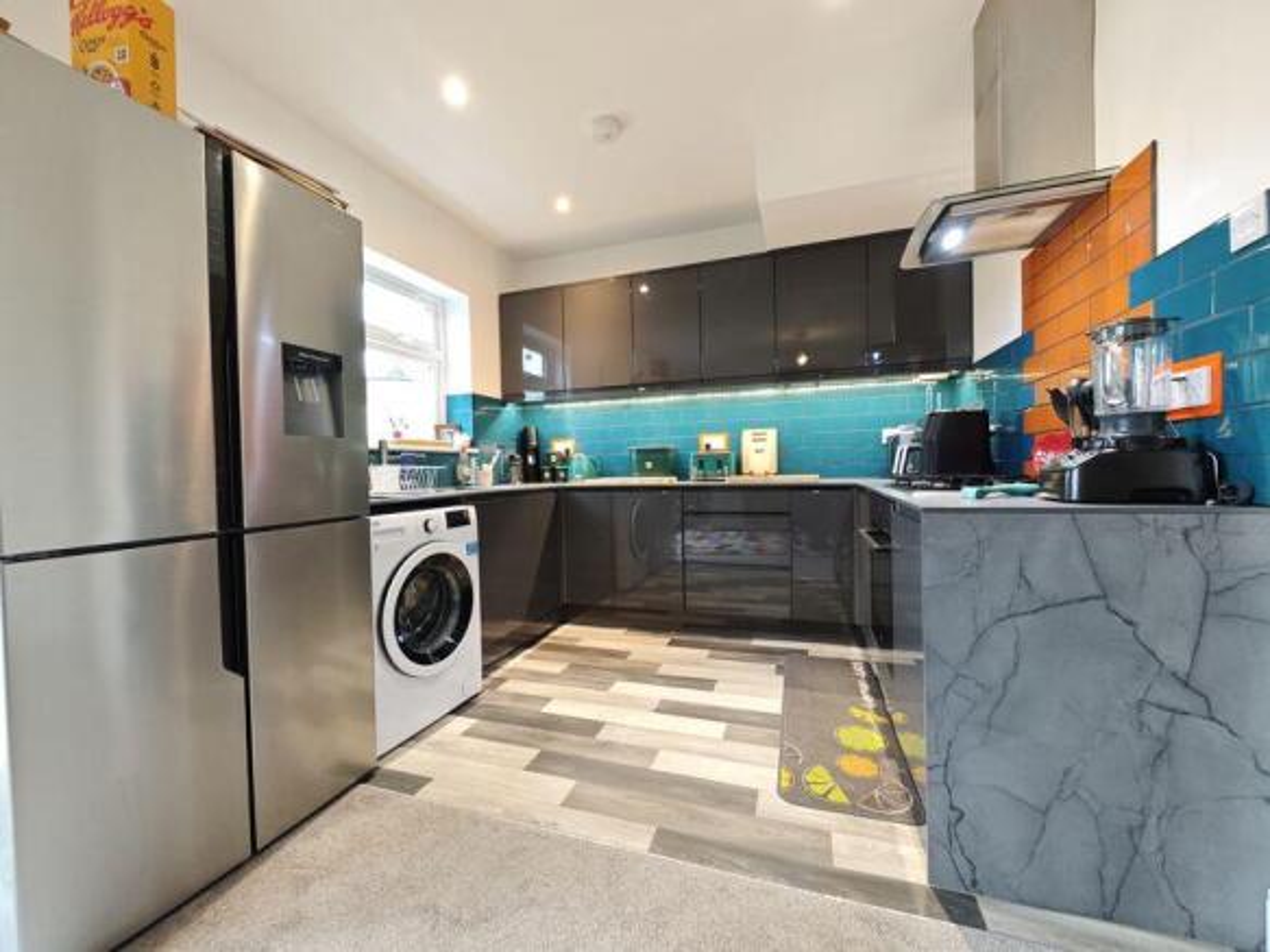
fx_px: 440
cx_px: 635
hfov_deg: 110.5
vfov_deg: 94.5
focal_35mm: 12
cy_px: 476
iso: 320
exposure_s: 1/25
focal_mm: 2.03
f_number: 1.8
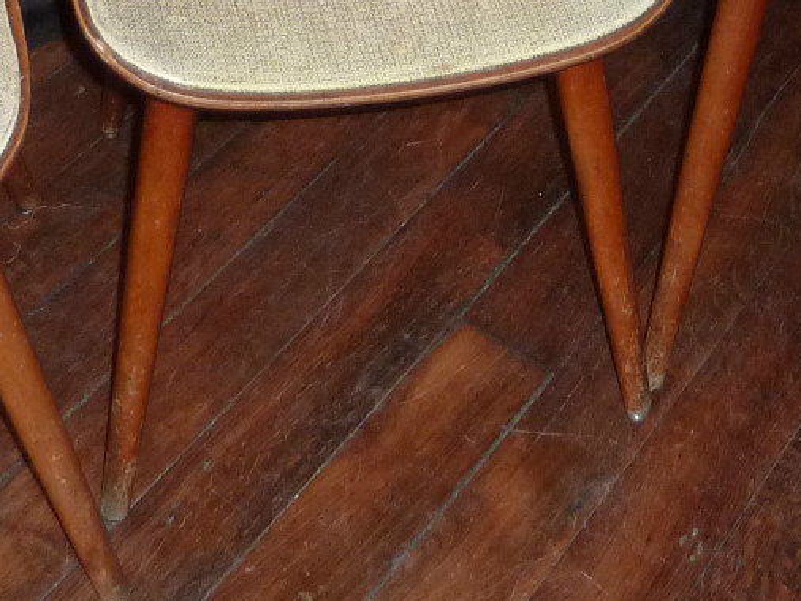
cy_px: -190
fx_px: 1829
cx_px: 456
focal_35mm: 79
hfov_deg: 24.7
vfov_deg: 17.5
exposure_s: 1/30
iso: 200
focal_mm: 4.1
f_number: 3.3
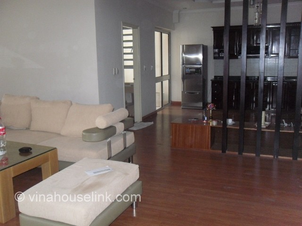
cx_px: 151
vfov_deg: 40.7
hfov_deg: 52.6
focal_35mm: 35
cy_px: 113
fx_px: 305
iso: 400
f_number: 3.5
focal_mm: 6.3
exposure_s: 1/45
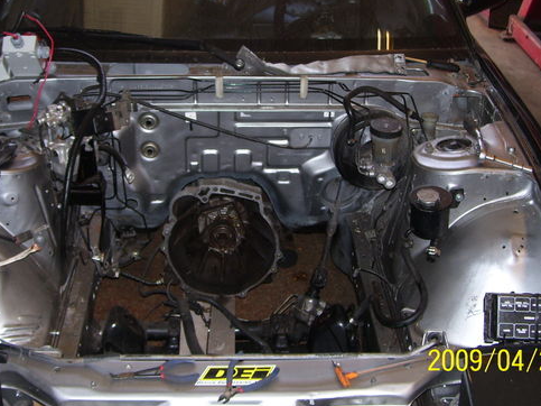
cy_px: 157
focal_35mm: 49
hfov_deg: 38.9
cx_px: 244
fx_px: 766
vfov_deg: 29.6
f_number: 2.7
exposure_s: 1/60
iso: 80
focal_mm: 6
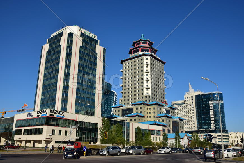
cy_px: 82
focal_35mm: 33
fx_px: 224
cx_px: 122
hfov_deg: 57.2
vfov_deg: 40.0
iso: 100
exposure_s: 1/100
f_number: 16
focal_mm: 22
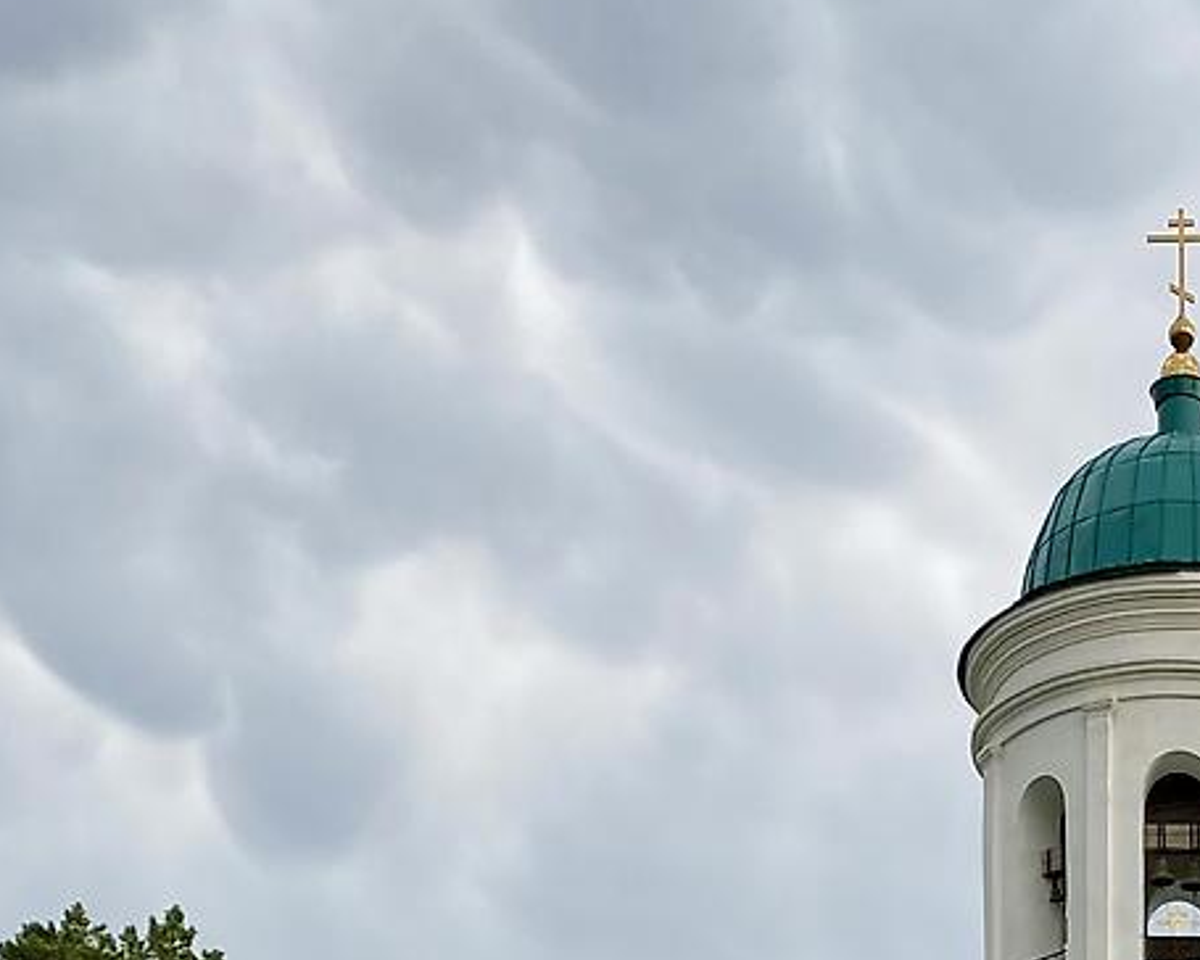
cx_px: 1176
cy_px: 1147
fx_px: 2380
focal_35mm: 67
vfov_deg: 21.2
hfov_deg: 26.9
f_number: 1.8
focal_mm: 4.25
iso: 32
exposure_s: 1/508
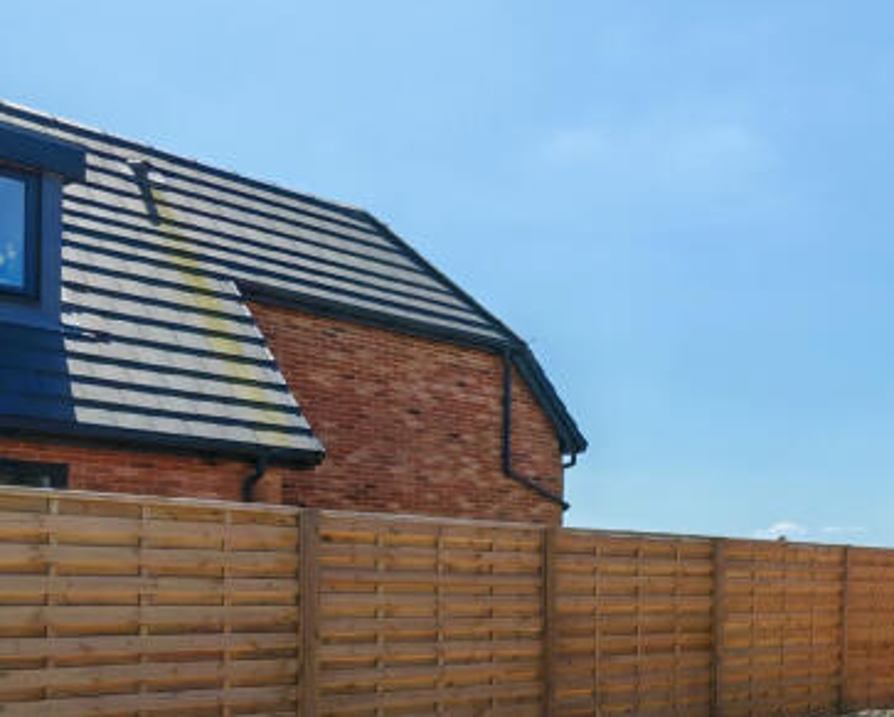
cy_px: 567
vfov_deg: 33.3
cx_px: 985
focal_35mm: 44
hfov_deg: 35.7
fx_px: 1165
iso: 50
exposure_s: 1/1300
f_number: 2.2
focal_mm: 1.96
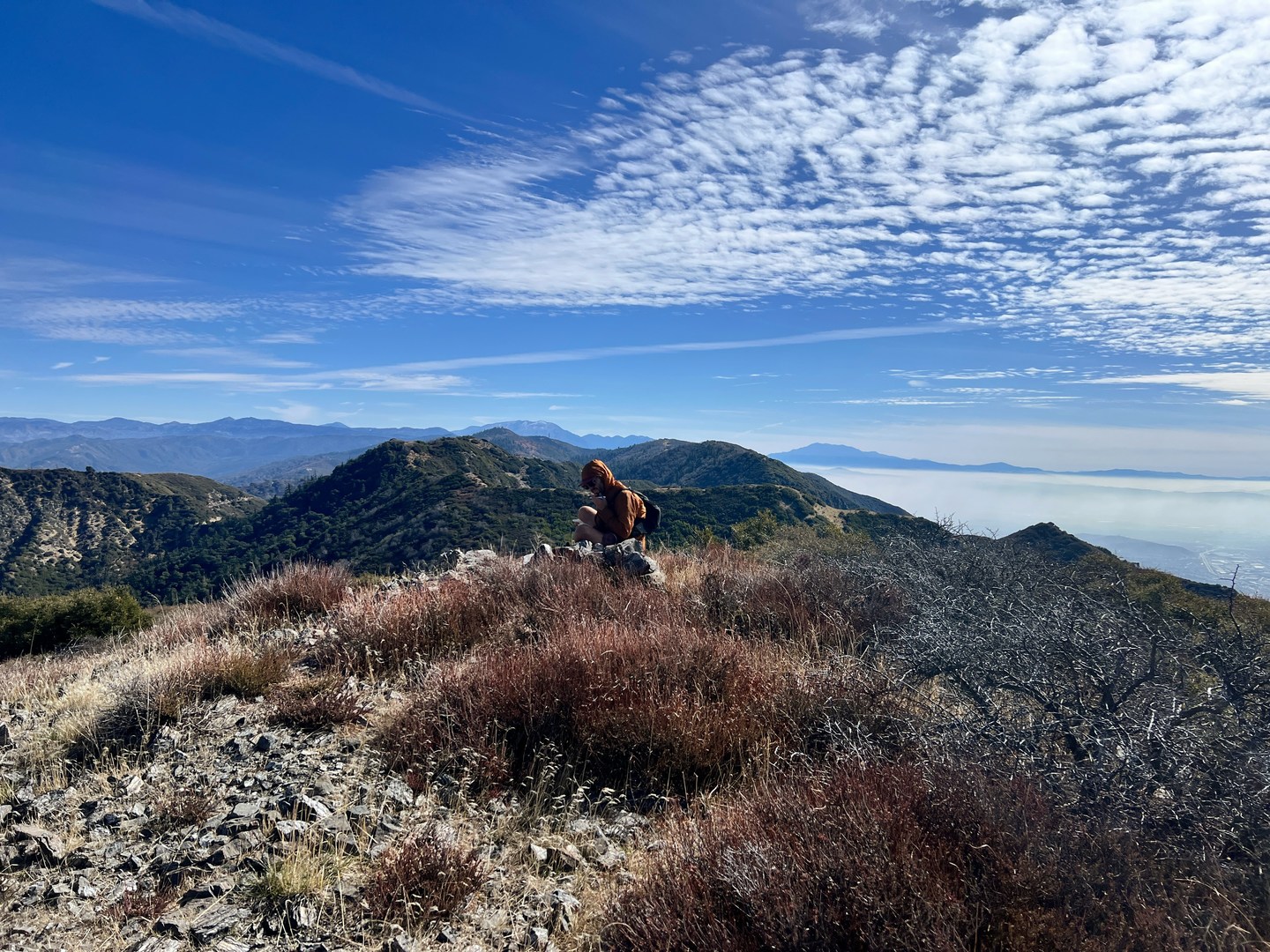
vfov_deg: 53.1
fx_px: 954
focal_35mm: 26
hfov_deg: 67.3
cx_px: 635
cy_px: 476
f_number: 1.5
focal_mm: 5.7
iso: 50
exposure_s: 1/9434
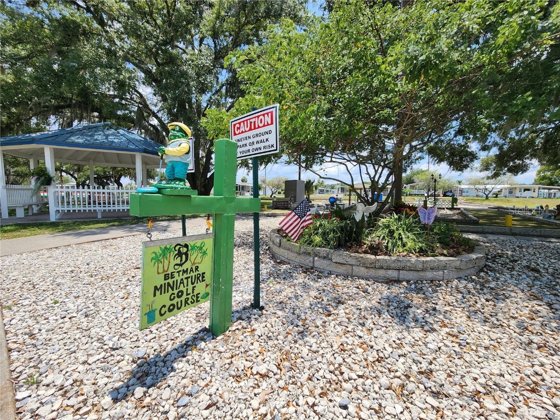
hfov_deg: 106.2
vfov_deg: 89.9
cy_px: 210
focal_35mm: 13
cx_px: 280
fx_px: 210
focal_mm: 2.2
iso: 50
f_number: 2.2
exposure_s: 1/1756
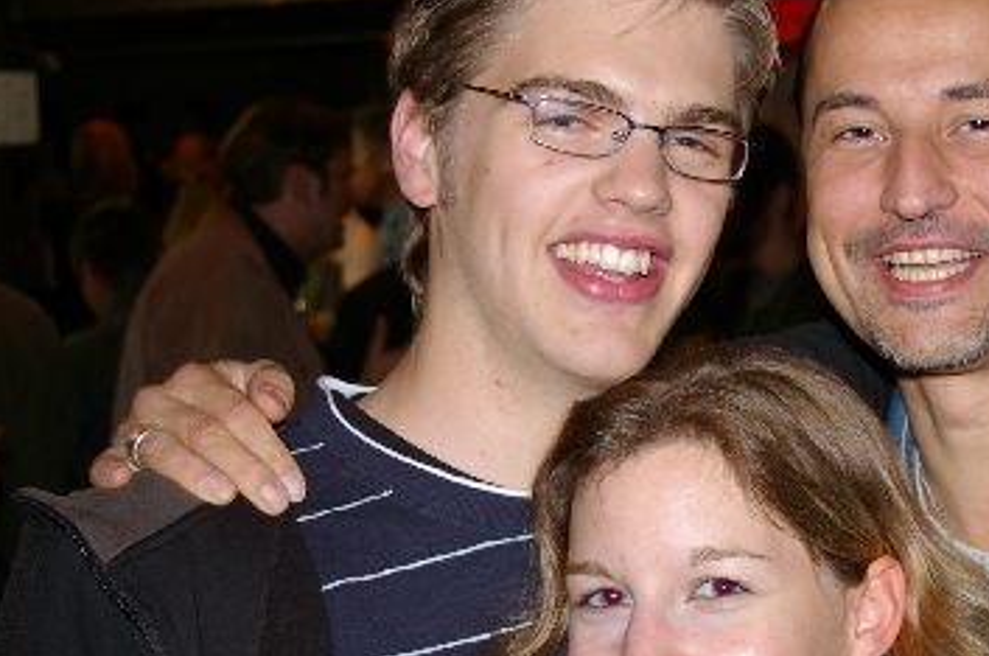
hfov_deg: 24.5
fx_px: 2221
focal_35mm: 81
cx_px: 846
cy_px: 398
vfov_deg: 16.8
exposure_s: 1/45
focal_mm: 28
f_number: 4
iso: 200
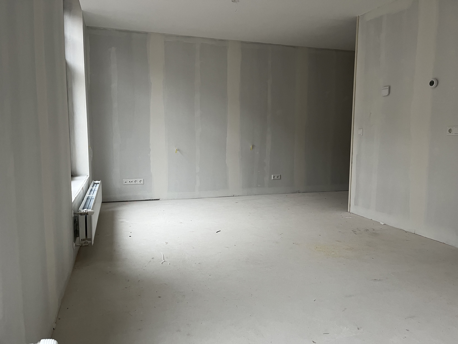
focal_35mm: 26
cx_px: 229
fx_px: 344
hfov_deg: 67.3
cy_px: 172
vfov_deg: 53.1
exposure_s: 1/50
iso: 100
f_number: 1.6
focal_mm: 5.1
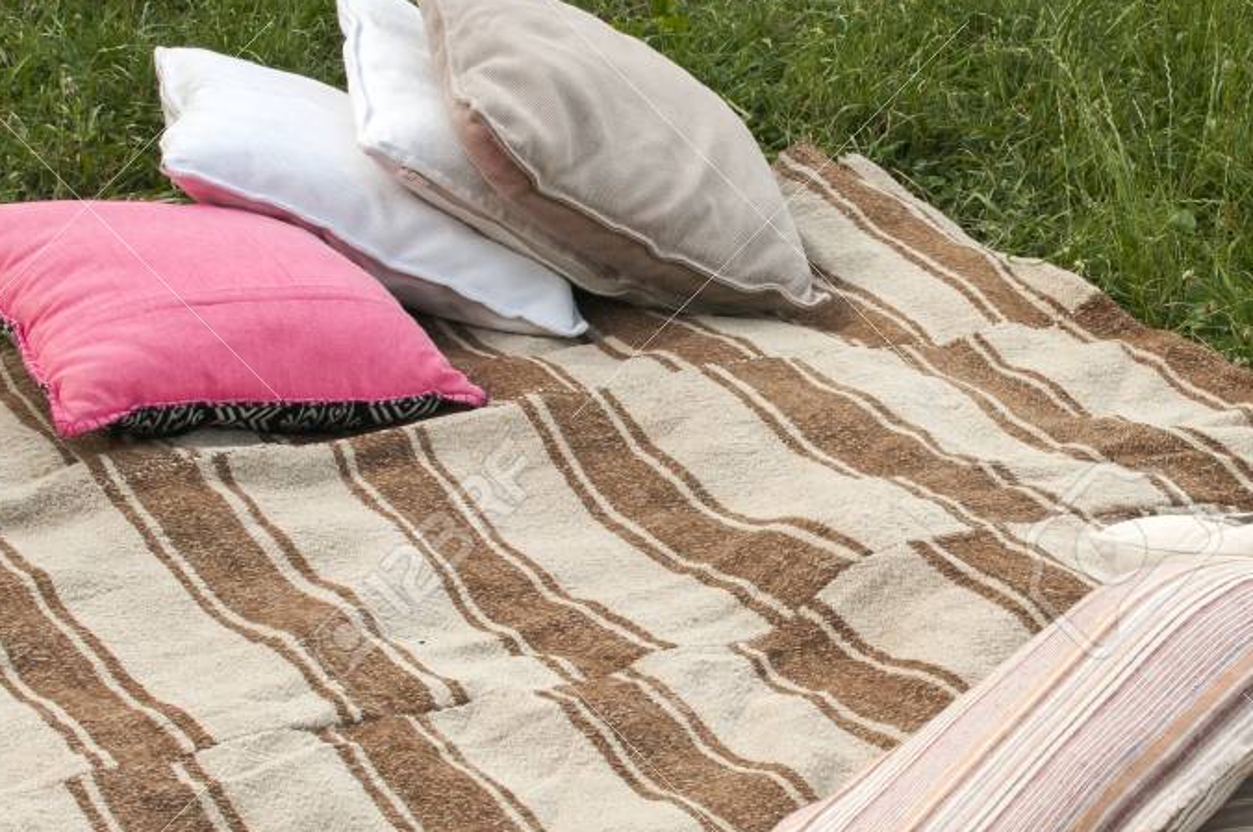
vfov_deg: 13.5
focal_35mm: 101
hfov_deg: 20.2
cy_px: 481
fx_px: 3510
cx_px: 767
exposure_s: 1/160
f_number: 7.1
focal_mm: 35
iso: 320
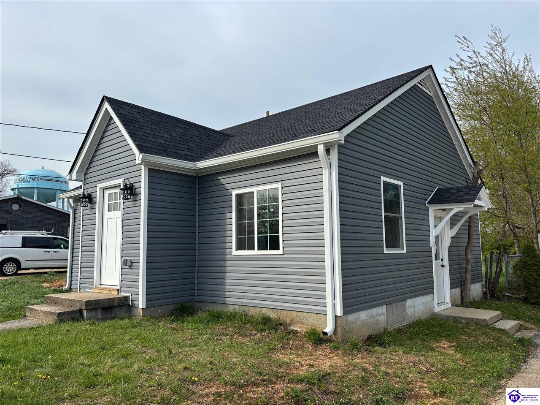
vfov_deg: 53.0
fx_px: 405
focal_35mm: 26
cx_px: 270
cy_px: 202
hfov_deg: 67.3
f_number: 1.6
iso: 50
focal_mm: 5.96
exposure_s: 1/2639
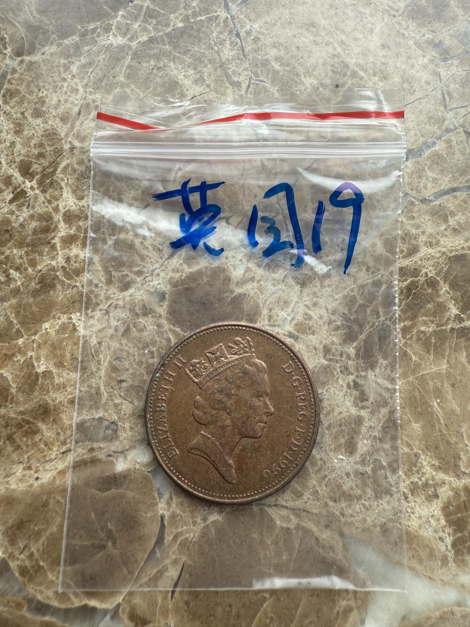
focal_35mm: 24
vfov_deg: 71.6
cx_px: 235
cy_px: 314
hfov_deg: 56.8
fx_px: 434
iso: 40
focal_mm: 2.22
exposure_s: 1/99
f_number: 2.2
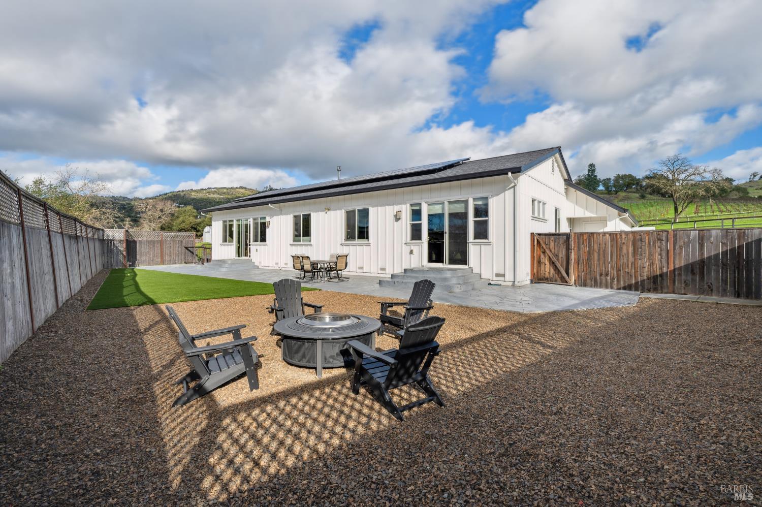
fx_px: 338
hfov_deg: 96.8
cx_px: 381
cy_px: 254
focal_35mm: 16
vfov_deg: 73.7
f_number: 8
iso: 200
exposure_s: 1/640
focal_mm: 16
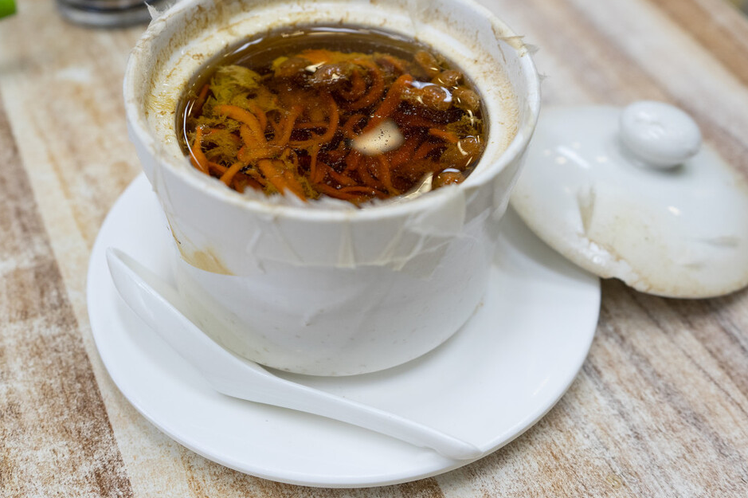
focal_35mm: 46
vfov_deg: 29.2
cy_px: 211
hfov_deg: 42.8
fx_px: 955
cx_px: 384
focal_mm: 36
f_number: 4
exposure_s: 1/100
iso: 500
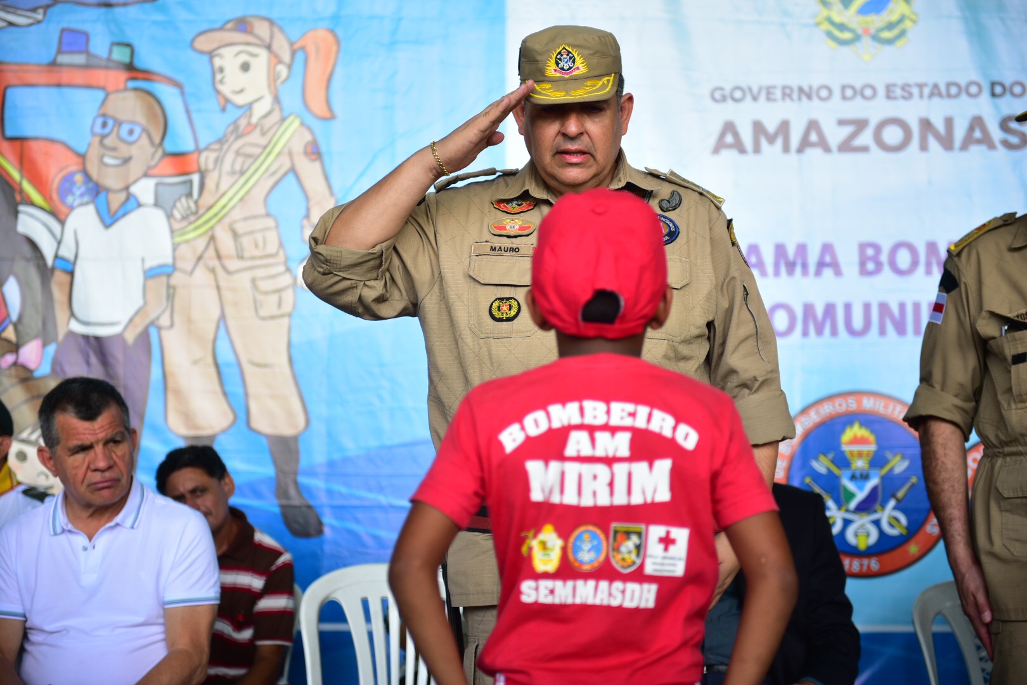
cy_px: 342
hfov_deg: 33.4
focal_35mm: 60
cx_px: 514
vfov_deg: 22.6
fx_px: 1712
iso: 400
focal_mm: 60
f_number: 2.8
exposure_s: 1/400
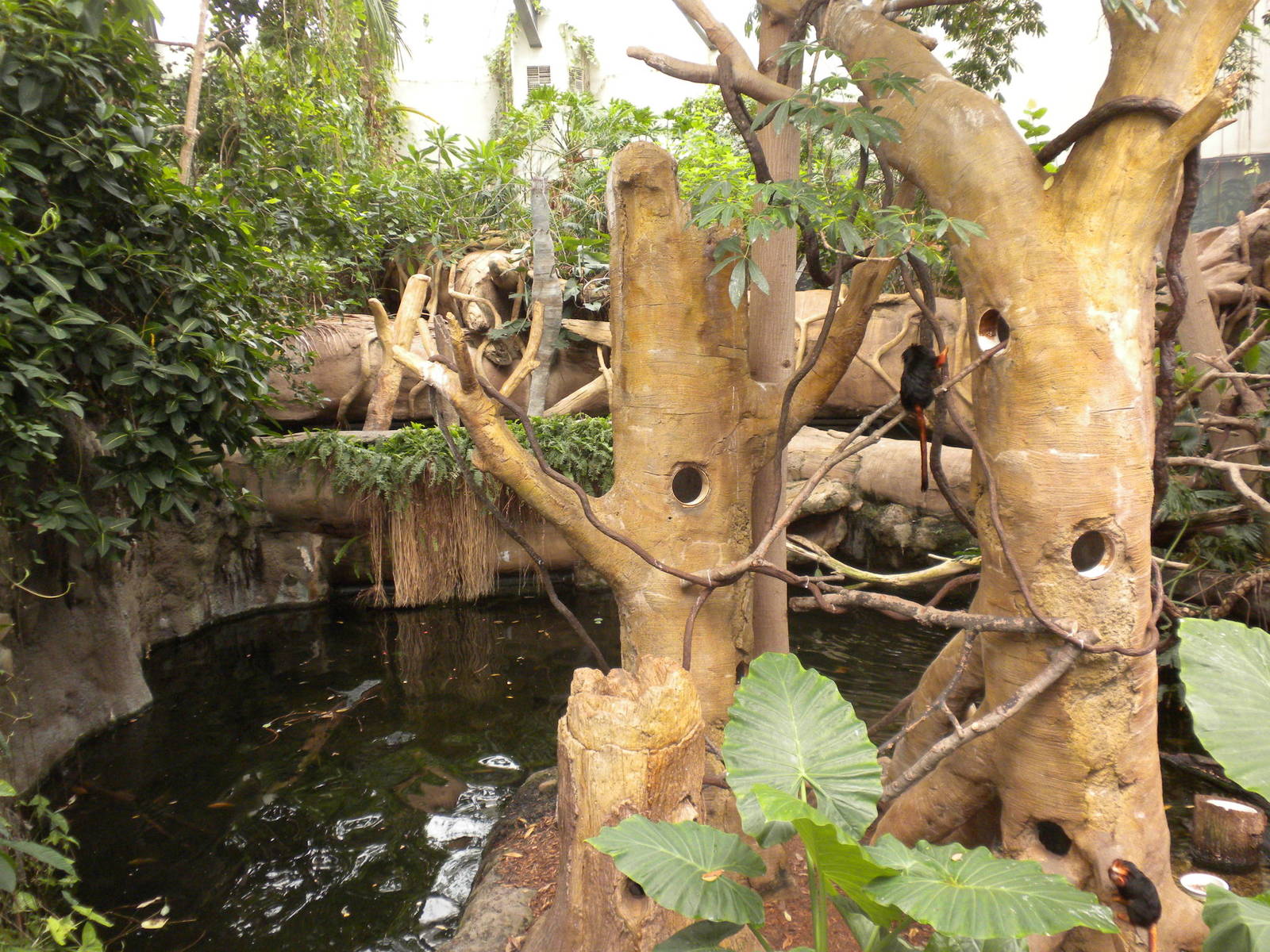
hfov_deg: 50.1
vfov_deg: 38.7
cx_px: 635
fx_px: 1357
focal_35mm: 37
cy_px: 476
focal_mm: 6.6
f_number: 3.5
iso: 184
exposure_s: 1/79.2
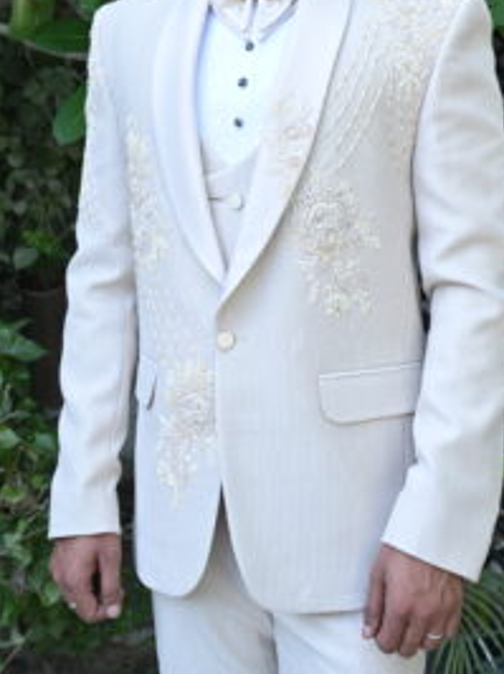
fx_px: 1361
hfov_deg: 21.0
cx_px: 294
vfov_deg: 27.5
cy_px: 190
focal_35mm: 70
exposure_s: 1/200
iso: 500
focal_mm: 43
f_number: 6.3
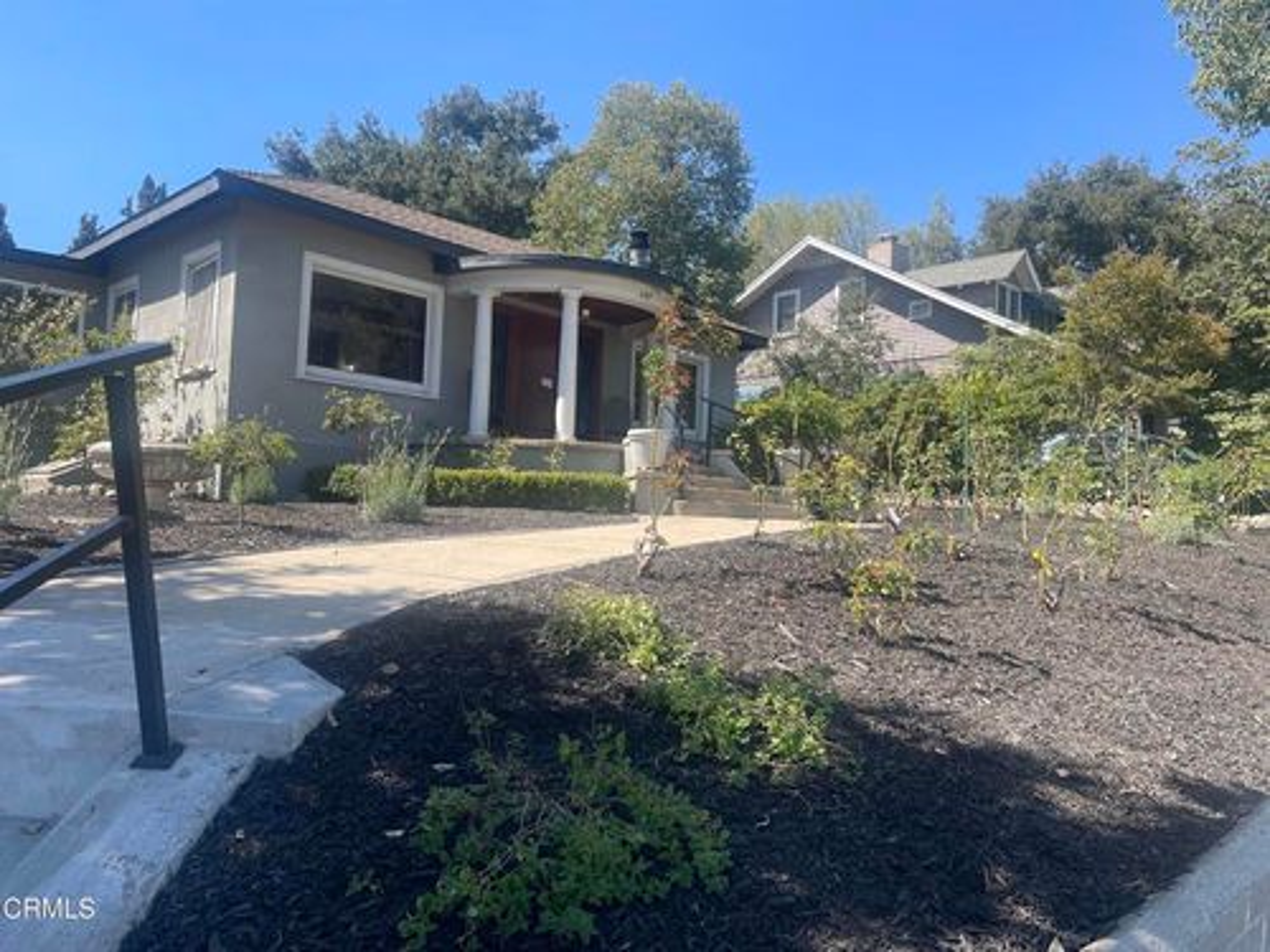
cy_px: 476
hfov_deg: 69.4
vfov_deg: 54.9
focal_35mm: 25
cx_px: 635
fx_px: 917
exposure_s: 1/1323
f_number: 1.6
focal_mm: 5.1
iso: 32
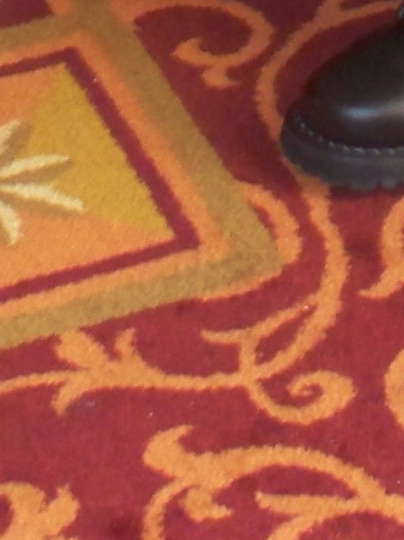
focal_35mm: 231
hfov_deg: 6.4
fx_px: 3598
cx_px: 316
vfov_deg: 7.8
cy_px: -903
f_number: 2.8
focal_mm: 7.54
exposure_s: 1/30
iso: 200
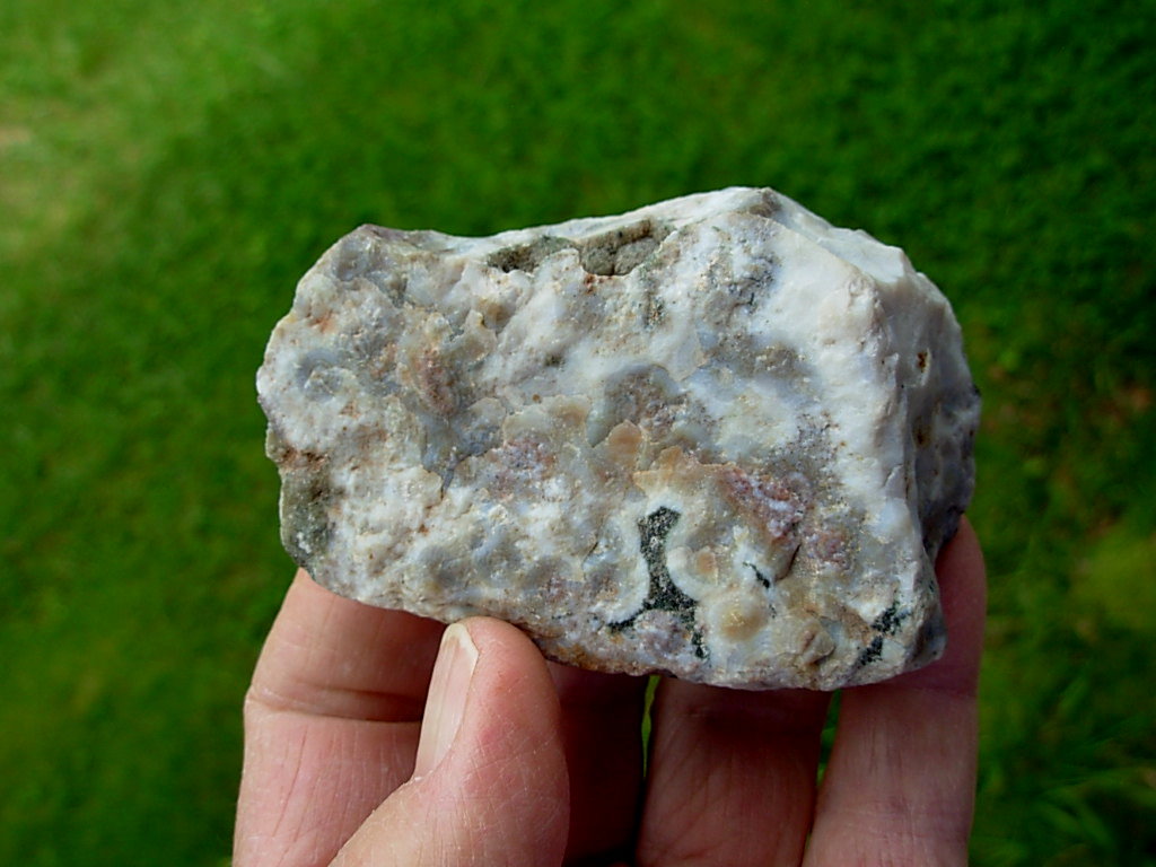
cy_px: 434
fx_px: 1269
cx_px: 578
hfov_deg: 49.0
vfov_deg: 37.7
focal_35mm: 38
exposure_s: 1/512
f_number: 2.9
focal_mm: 6.3
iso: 50
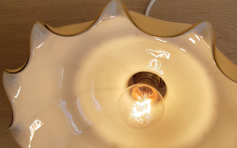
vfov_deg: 29.0
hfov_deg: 45.2
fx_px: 284
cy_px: 102
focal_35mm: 44
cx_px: 132
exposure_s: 1/300
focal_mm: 3.93
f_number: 1.7
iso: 40
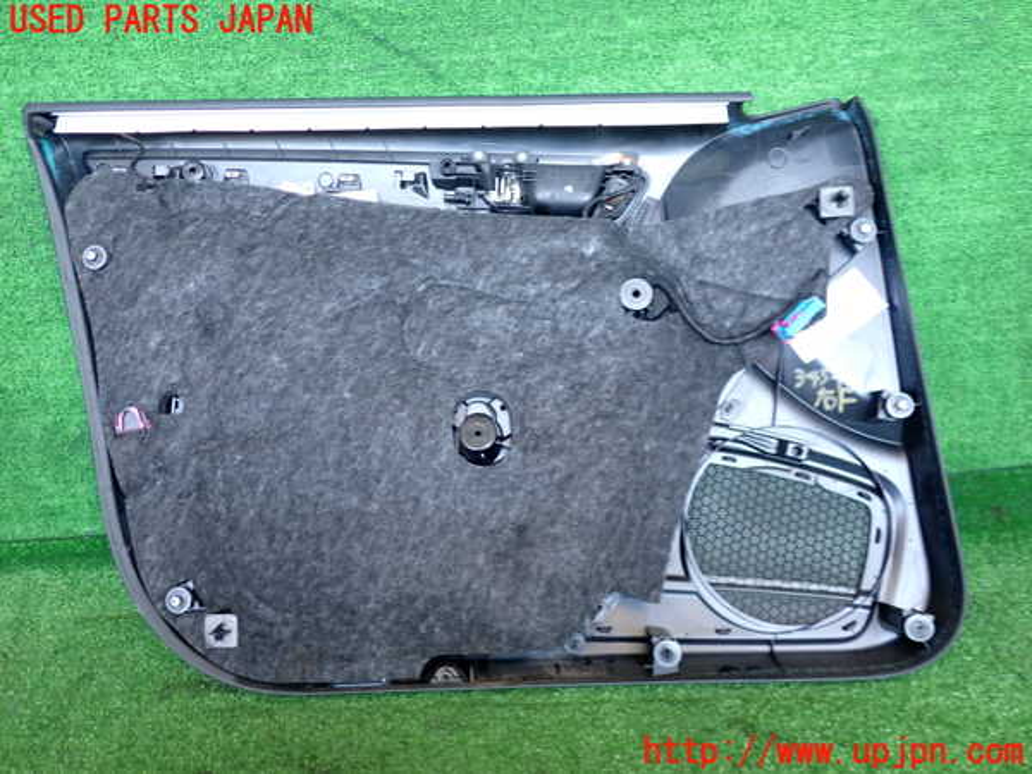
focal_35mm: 30
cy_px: 387
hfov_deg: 60.0
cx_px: 516
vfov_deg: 46.8
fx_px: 894
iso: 200
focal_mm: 5.4
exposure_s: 1/30
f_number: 2.3
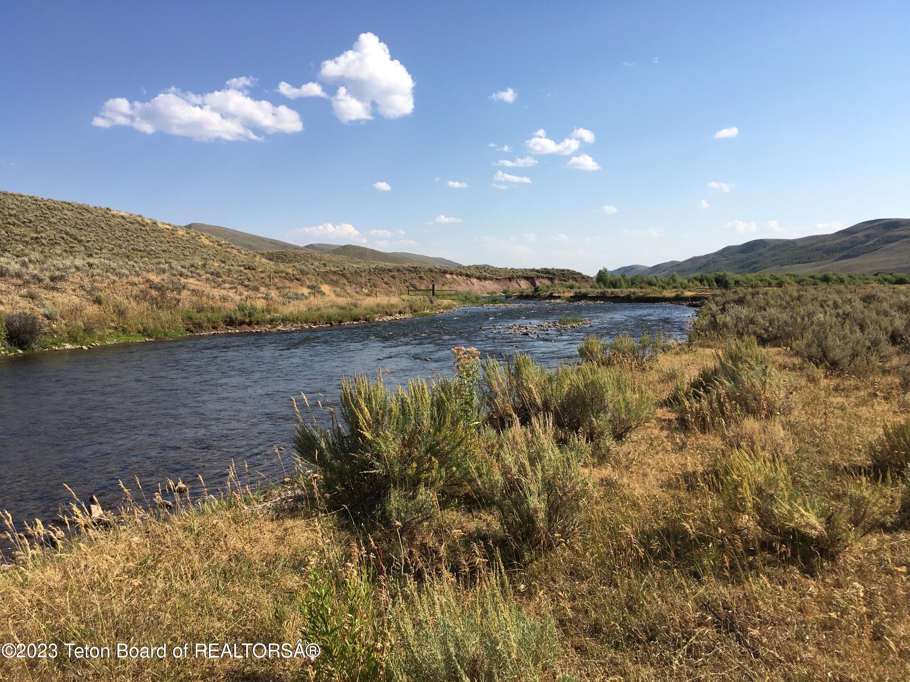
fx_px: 762
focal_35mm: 29
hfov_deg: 61.7
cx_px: 455
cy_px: 341
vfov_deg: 48.2
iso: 25
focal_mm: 4.15
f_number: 2.2
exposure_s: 1/1923
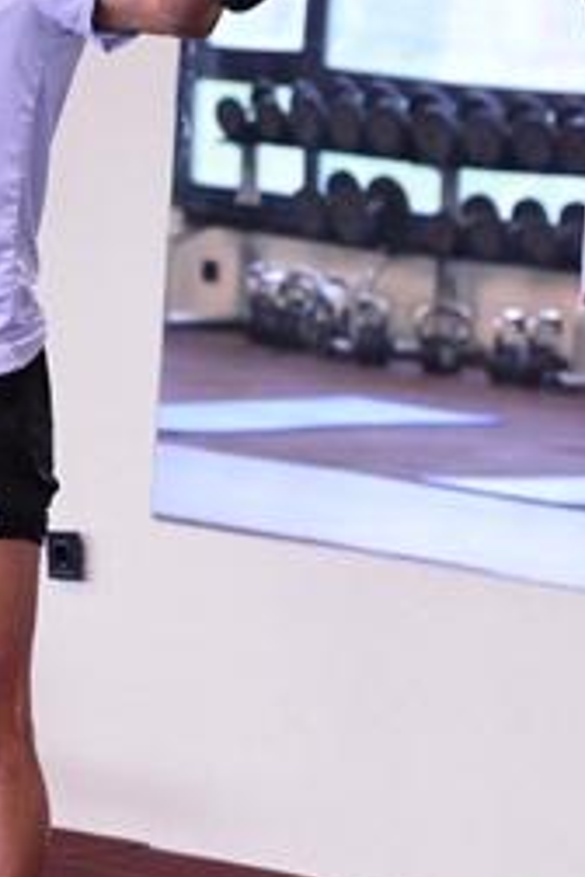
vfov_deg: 7.5
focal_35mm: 276
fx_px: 6727
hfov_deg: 5.0
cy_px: 303
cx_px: -101
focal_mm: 116
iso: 6400
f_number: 5.6
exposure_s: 1/200
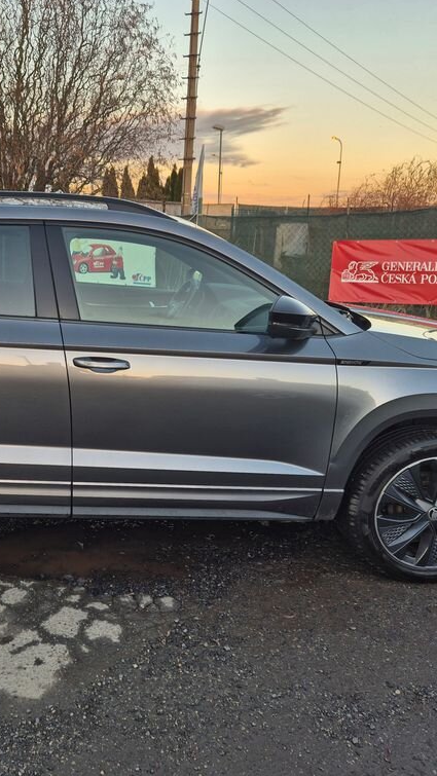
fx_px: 700
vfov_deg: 58.0
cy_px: 382
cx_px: 83
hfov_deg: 33.6
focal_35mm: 34
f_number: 1.8
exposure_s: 1/180
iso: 40
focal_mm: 5.4
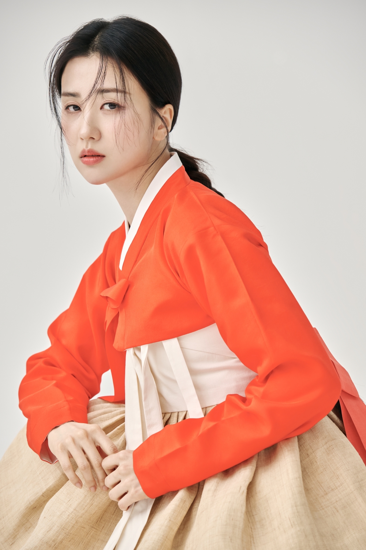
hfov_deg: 8.3
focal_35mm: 165
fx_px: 2516
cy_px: 275
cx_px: 183
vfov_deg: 12.5
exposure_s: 1/160
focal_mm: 165
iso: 800
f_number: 7.1
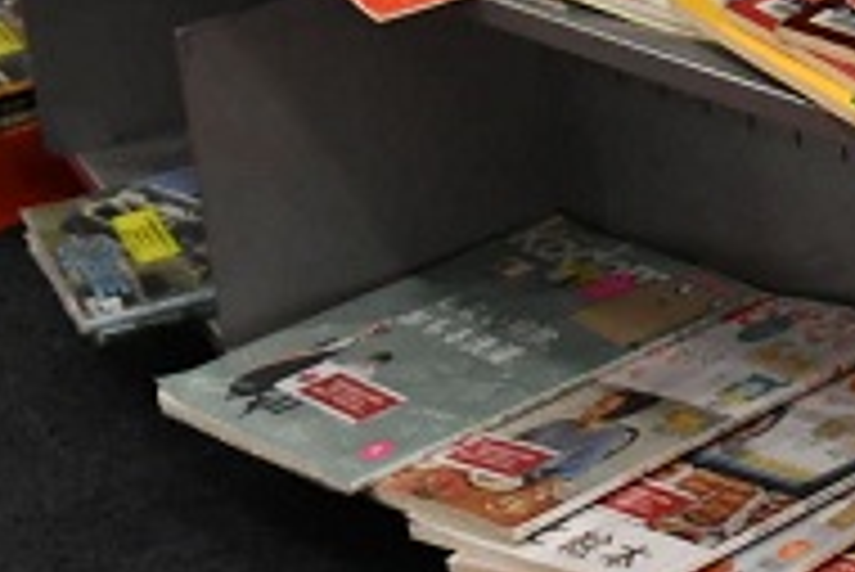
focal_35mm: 158
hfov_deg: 10.8
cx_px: 2133
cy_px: -732
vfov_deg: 8.1
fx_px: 3755
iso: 1600
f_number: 3.5
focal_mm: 18
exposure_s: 1/125
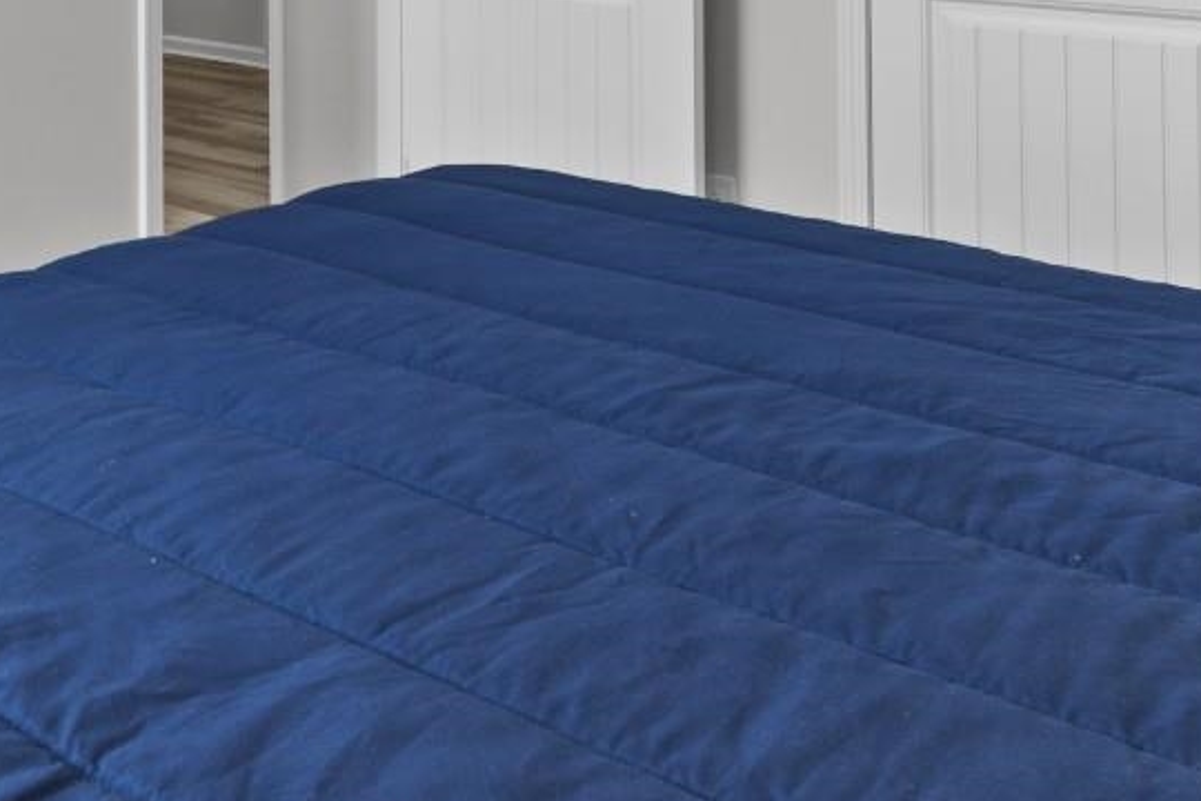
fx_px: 1501
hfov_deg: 42.5
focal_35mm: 45
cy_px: -205
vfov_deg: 26.0
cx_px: 329
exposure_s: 1/8
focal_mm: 10
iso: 100
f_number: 4.5
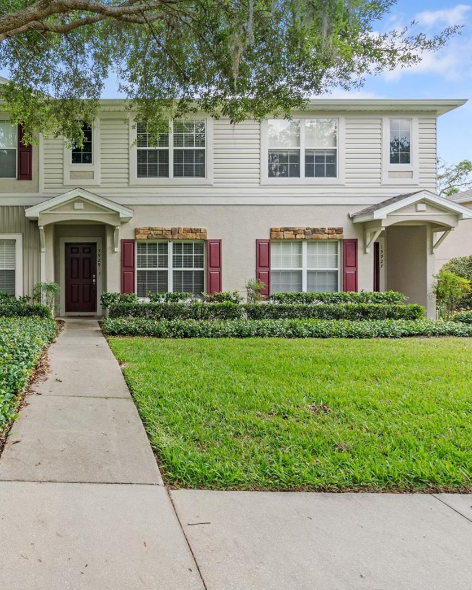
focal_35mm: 23
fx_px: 401
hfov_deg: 55.5
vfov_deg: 72.6
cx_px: 79
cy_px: 296
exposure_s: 1/13
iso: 100
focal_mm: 16
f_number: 8
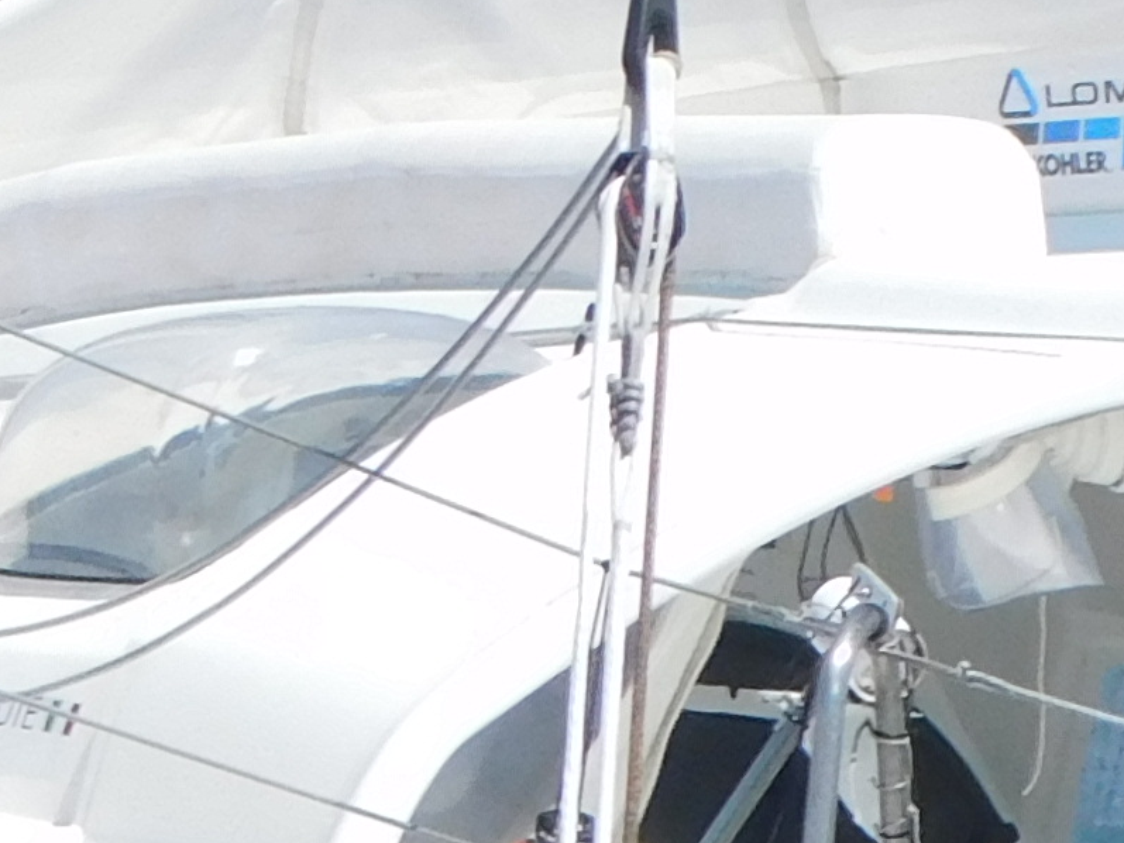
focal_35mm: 526
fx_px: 17082
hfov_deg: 3.7
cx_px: -1845
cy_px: 93
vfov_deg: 2.8
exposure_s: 1/800
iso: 125
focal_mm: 16.1
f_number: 4.5
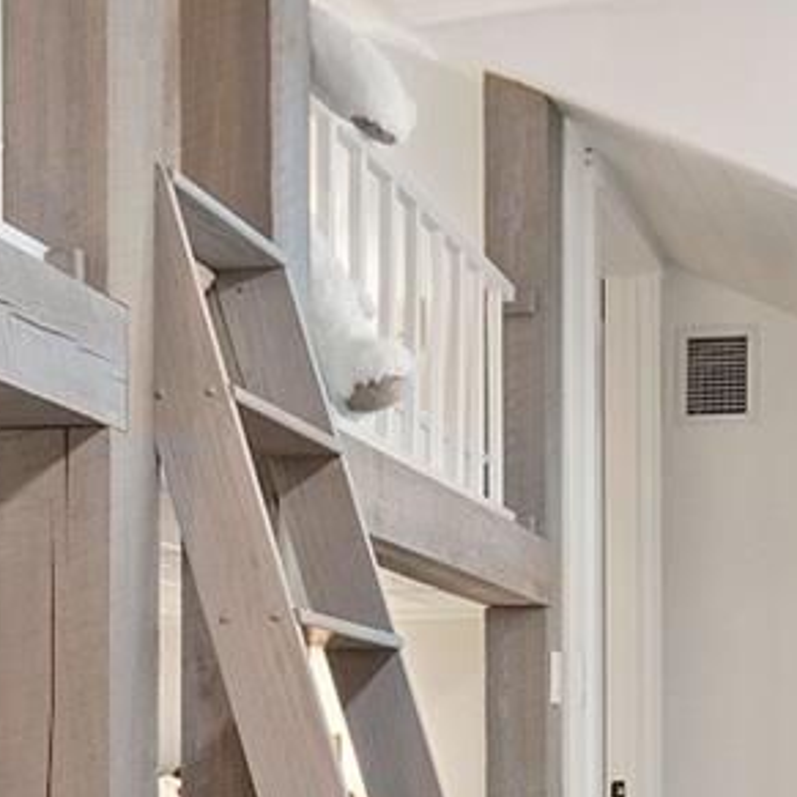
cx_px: 438
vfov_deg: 23.7
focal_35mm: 70
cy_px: 775
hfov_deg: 24.6
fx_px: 1823
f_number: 4.5
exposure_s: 1/4
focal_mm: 10
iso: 400
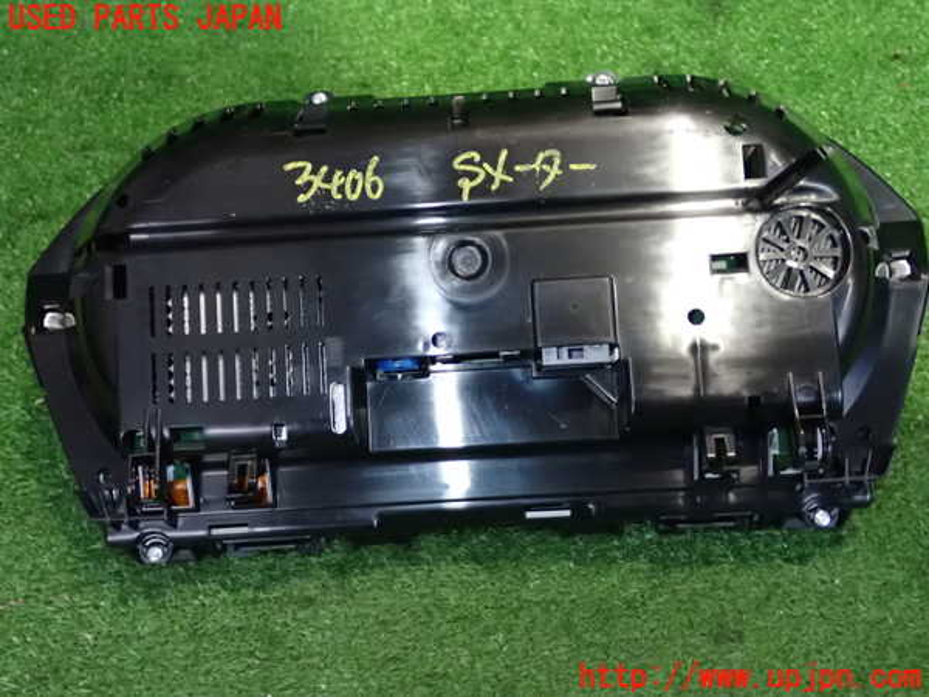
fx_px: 1181
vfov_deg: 32.9
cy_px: 348
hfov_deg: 42.9
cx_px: 464
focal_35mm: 44
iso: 1600
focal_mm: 7.84
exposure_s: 1/8
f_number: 9
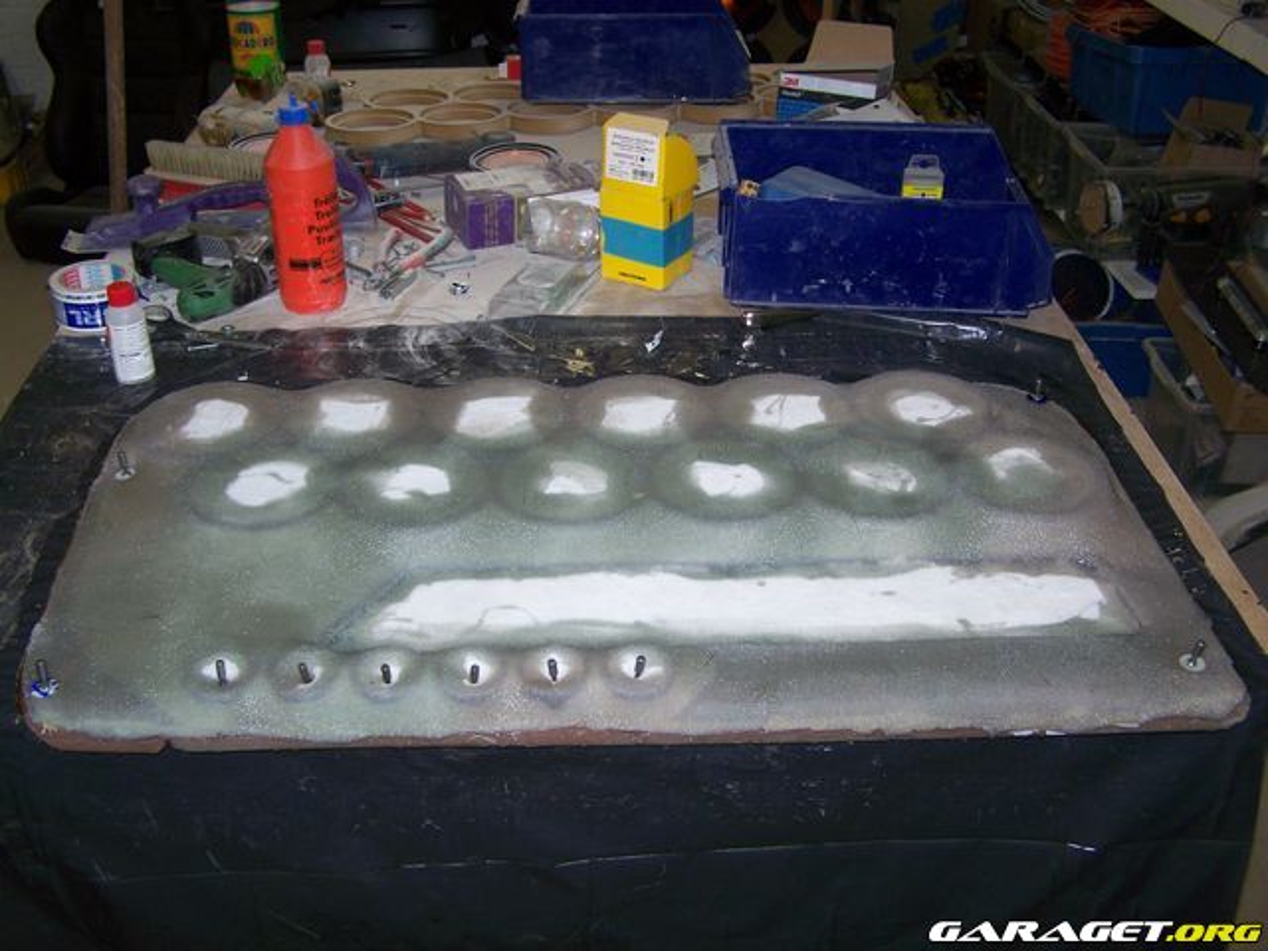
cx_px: 634
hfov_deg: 49.0
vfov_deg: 37.7
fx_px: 1392
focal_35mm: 38
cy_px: 476
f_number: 2.8
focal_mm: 6.3
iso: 80
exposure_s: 1/60
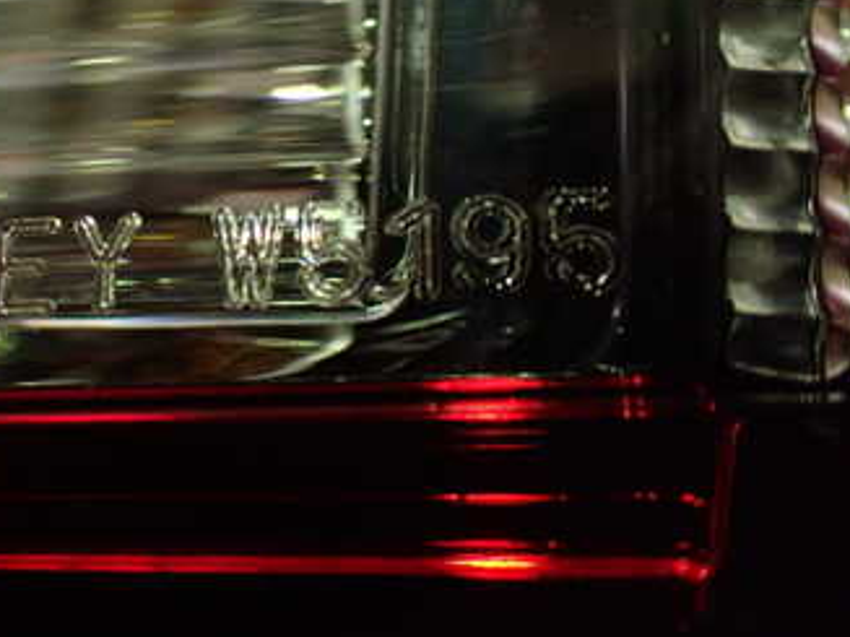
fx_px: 1350
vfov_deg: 26.3
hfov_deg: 33.1
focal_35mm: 55
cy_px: 198
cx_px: 81
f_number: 2.3
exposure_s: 1/80
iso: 800
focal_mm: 5.4
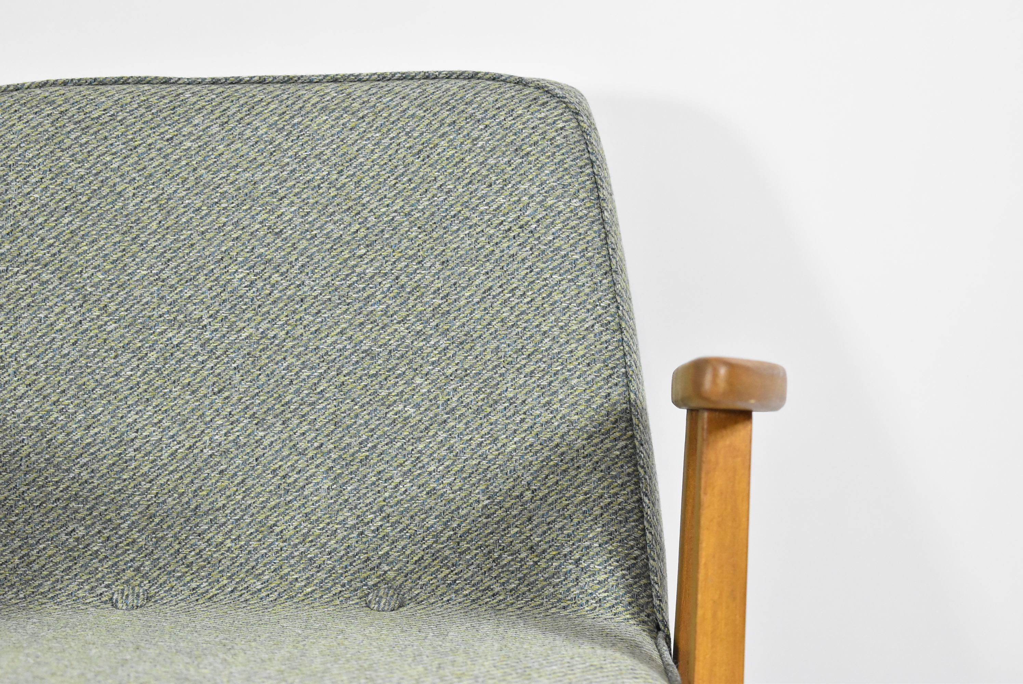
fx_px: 2218
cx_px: 512
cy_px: 342
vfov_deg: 17.5
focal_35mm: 78
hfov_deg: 26.0
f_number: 5.6
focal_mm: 52
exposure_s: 1/125
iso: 2800
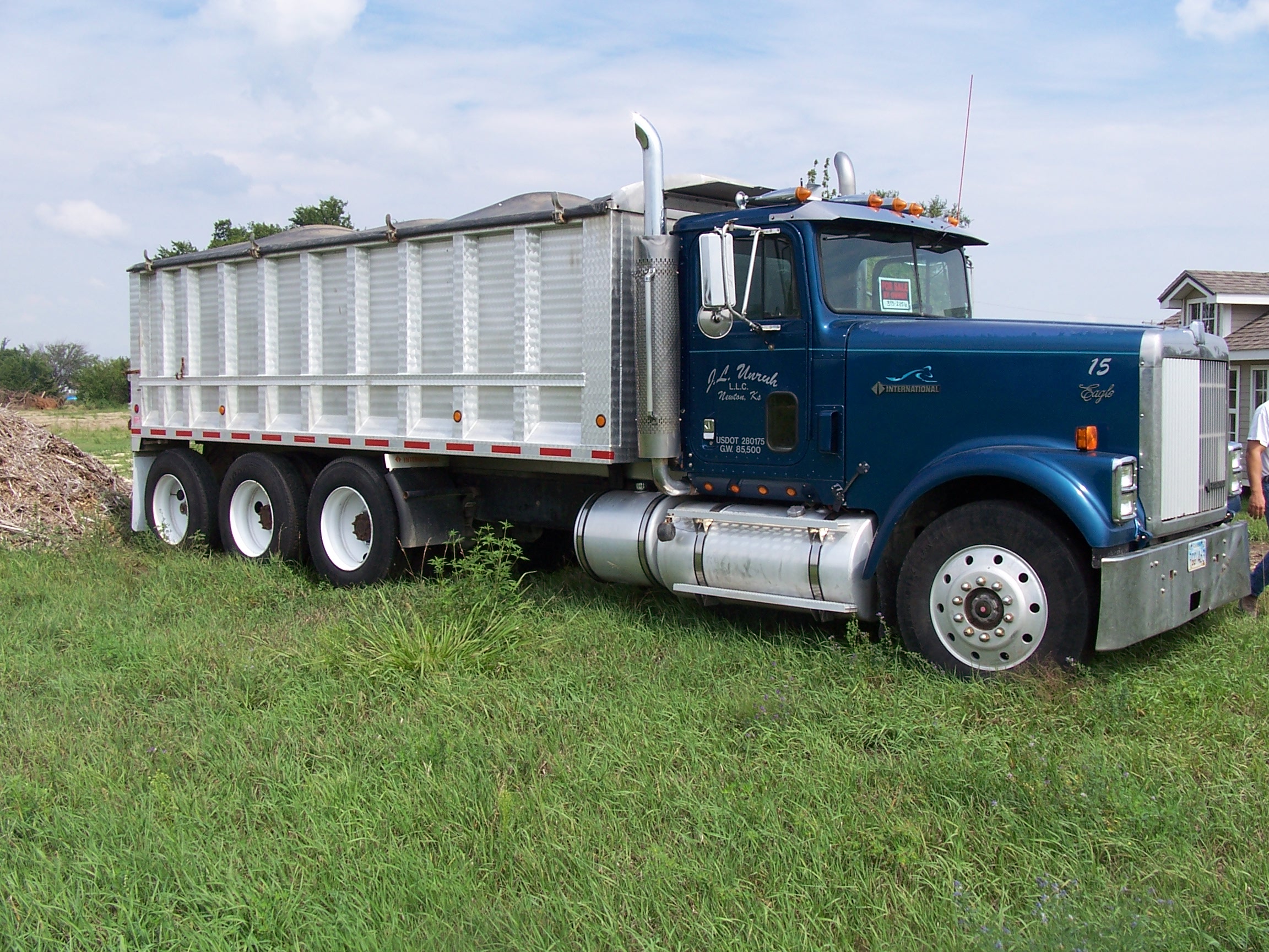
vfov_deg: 40.7
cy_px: 476
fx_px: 1283
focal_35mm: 35
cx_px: 634
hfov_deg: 52.6
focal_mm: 6
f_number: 4
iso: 80
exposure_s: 1/750
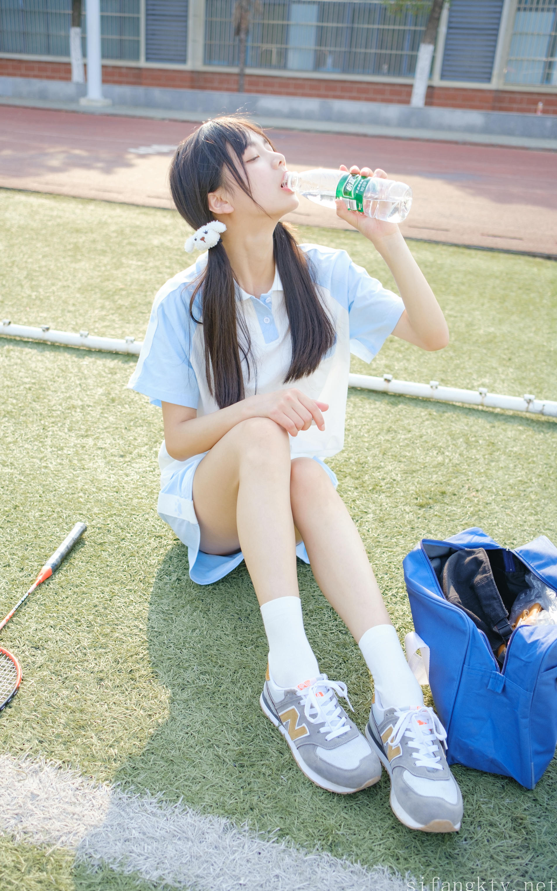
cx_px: 263
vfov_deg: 54.0
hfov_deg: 35.3
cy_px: 449
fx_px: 874
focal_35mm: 36
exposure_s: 1/500
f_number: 2.8
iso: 160
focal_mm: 23
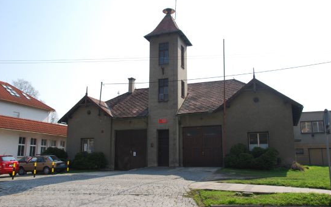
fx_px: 293
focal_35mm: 33
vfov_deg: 38.8
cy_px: 104
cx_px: 165
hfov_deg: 58.9
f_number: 8
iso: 100
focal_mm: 21
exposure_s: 1/200
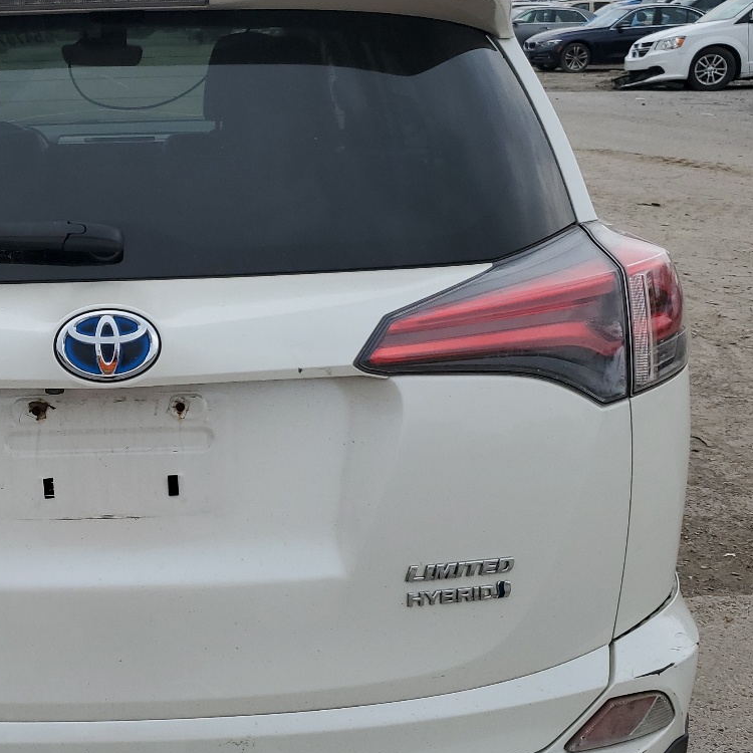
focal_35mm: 49
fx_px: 1206
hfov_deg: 33.3
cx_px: 113
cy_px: 420
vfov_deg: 34.6
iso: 50
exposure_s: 1/3333
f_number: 1.5
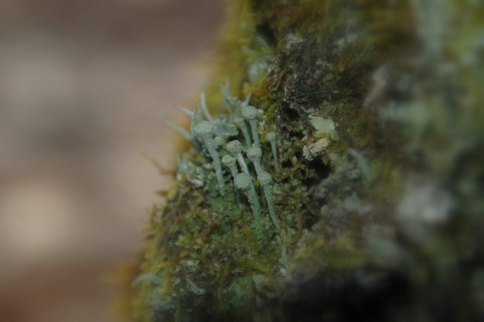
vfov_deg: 4.6
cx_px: 242
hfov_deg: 6.9
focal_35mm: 300
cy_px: 161
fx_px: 4030
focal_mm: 200
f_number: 8
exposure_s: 1/500
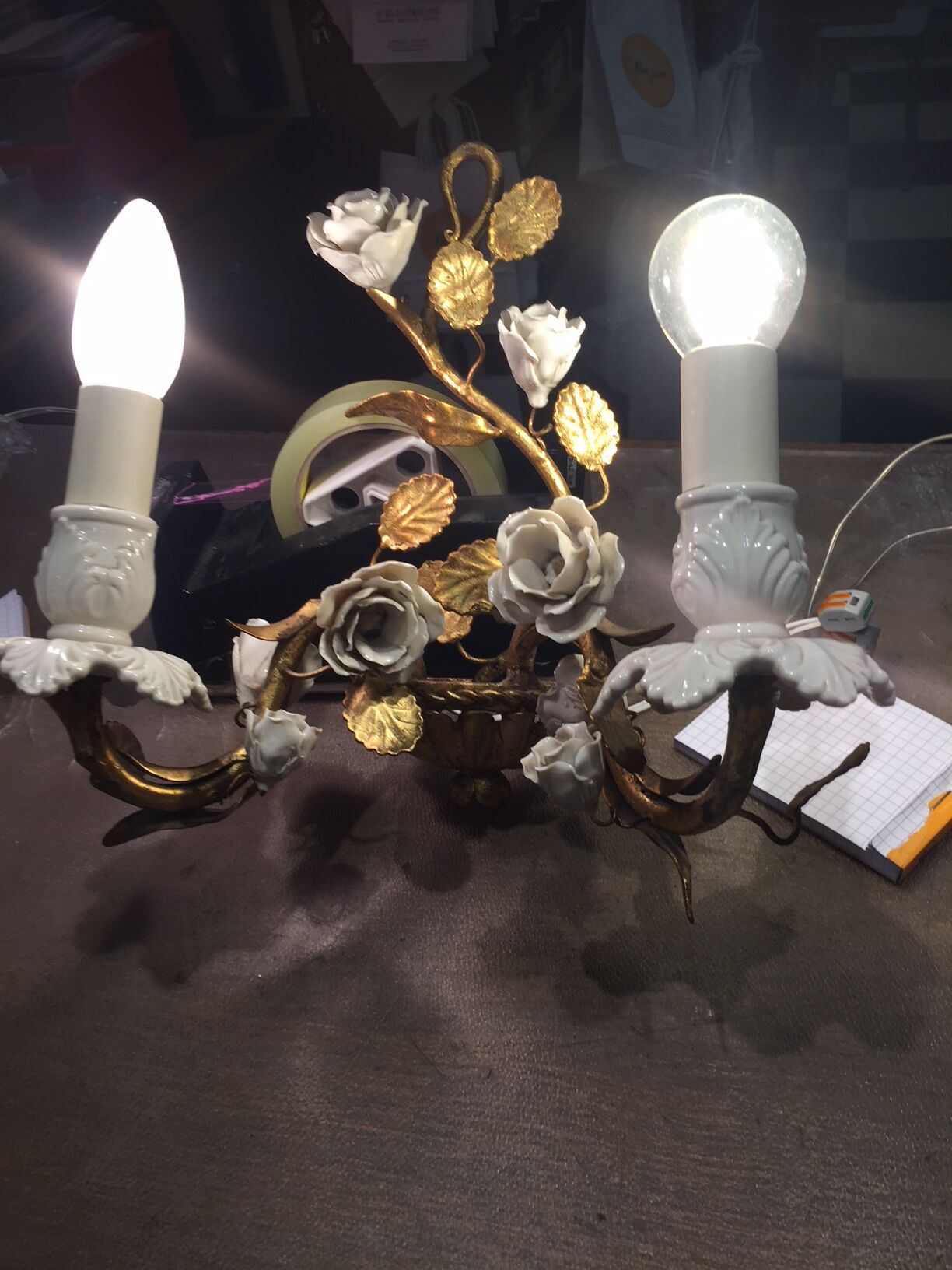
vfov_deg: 61.7
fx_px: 1063
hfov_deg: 48.2
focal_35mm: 29
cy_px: 635
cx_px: 476
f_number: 2.2
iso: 32
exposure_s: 1/100
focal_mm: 4.15
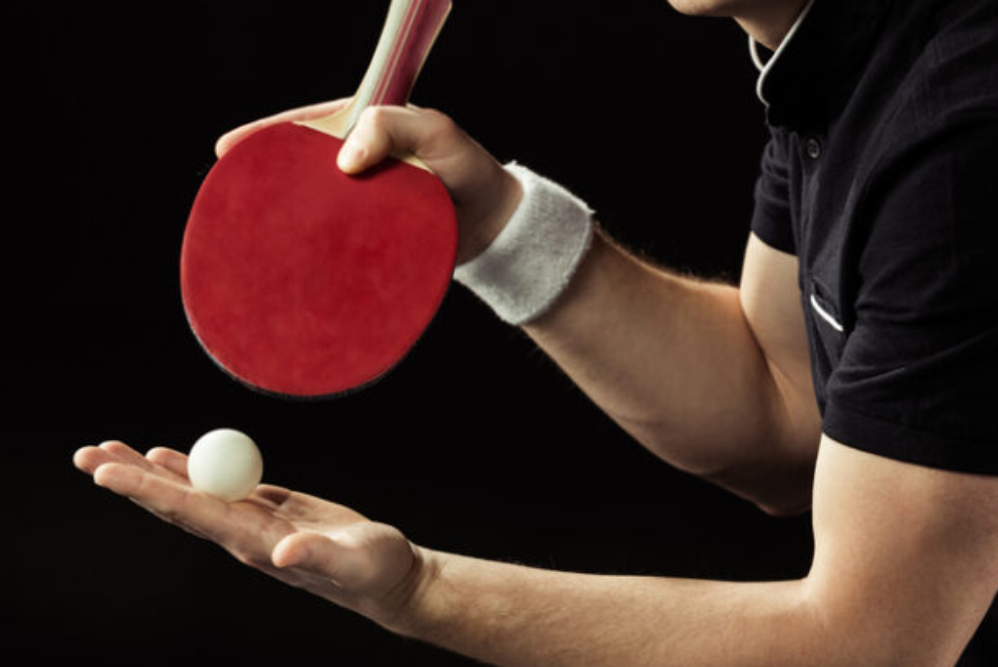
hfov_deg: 8.7
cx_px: 432
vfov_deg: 5.8
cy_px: 412
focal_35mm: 237
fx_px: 6573
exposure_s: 1/200
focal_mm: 150
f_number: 7.1
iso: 100
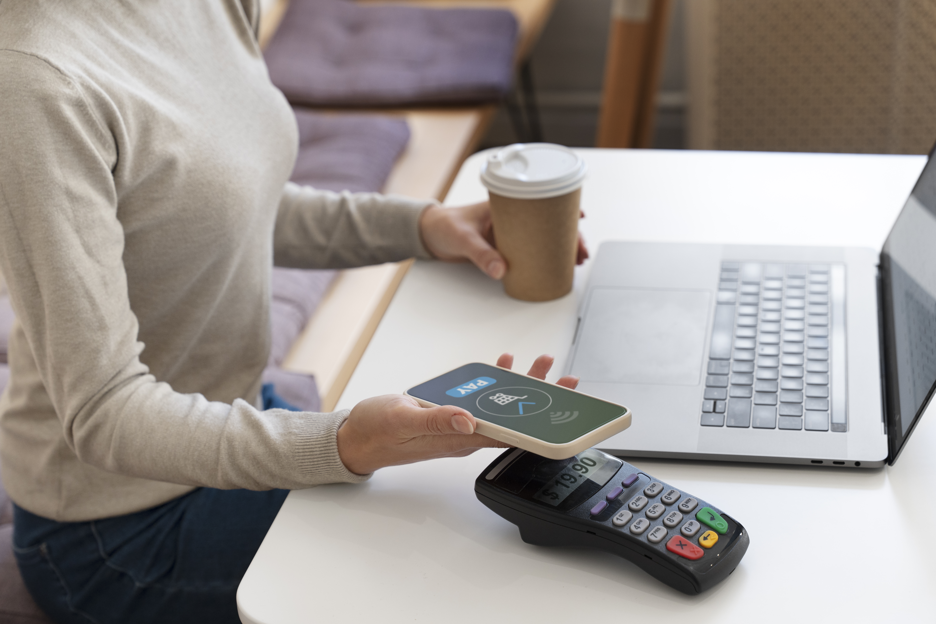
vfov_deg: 20.5
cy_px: 312
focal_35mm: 66
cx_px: 468
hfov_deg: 30.4
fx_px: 1724
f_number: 4.5
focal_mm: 66.3
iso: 1000
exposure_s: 1/160
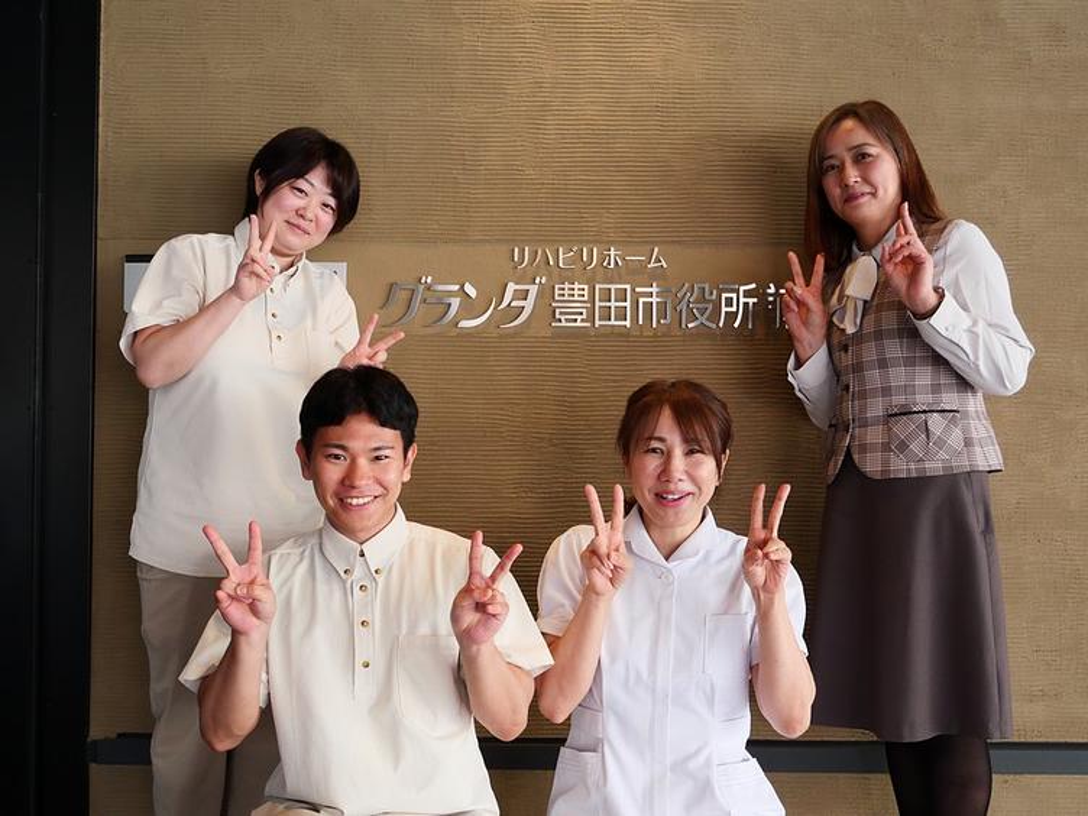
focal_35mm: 36
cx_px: 544
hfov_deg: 51.4
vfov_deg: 39.7
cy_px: 408
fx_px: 1131
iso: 1000
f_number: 5.6
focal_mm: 18
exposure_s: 1/80
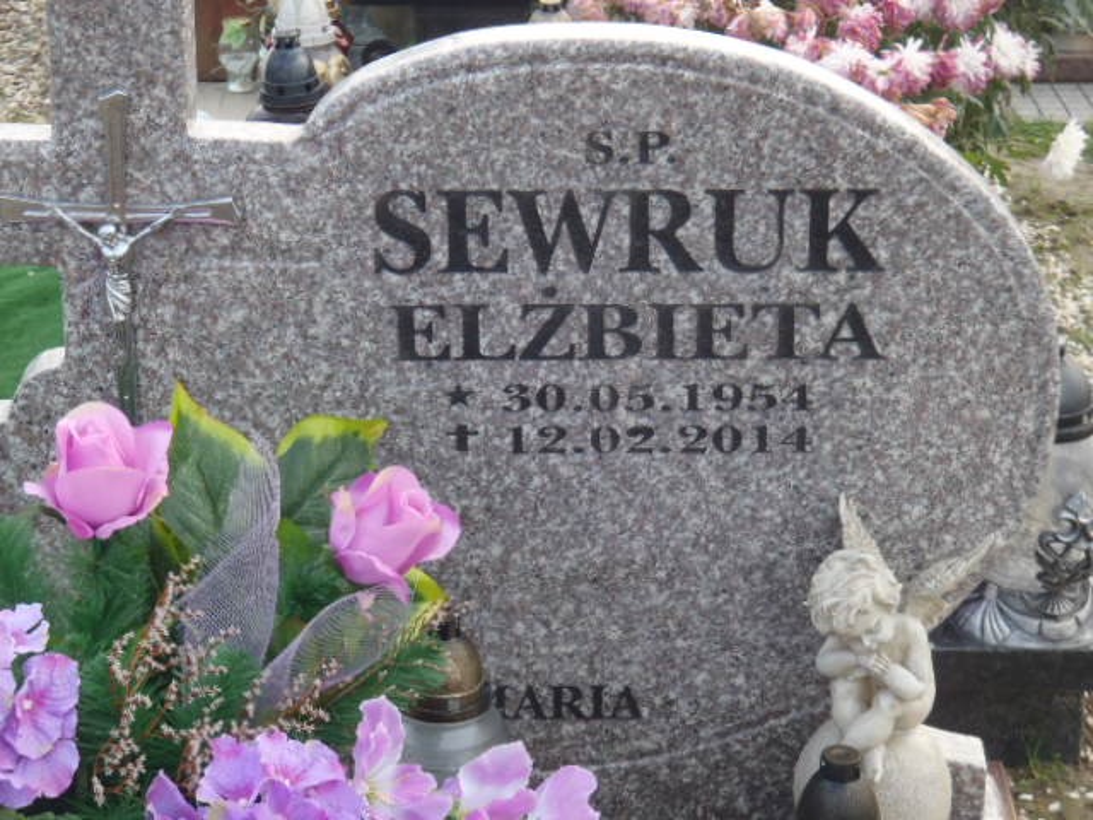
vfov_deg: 18.0
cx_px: 546
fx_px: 2589
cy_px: 410
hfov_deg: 23.8
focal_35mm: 82
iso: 125
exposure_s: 1/80
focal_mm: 14.67
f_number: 4.3
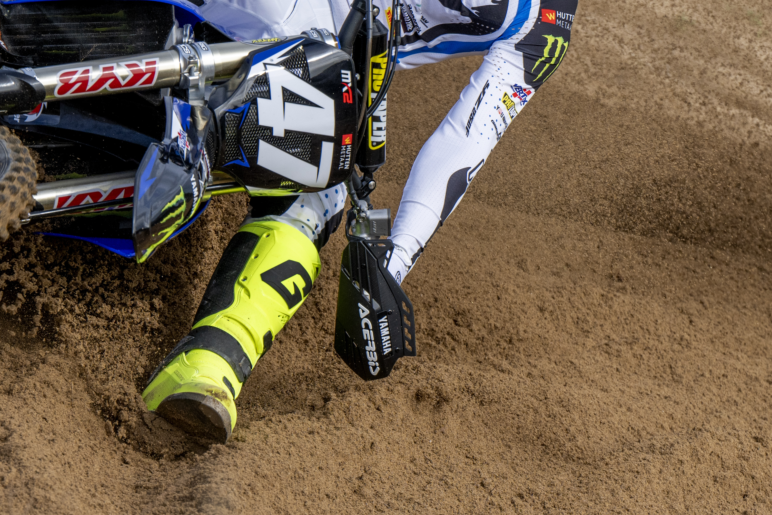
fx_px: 8234
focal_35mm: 384
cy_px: 165
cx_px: 250
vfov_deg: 3.6
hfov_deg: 5.4
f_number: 5
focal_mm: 140
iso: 200
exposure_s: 1/1250
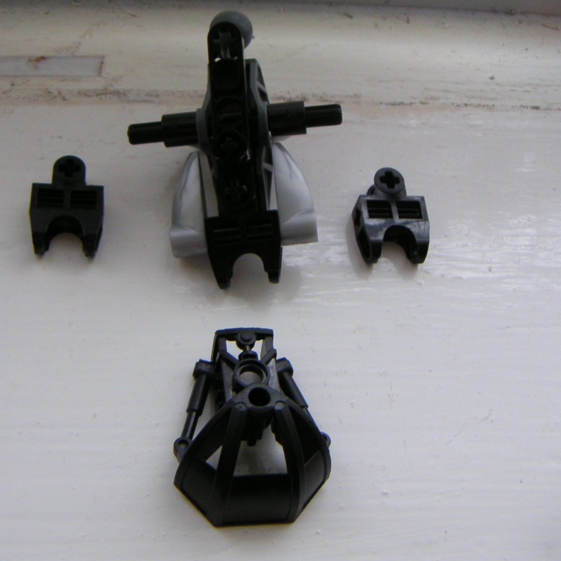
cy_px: 280
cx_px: 215
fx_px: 825
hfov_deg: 37.4
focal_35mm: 45
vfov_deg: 37.6
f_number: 2.8
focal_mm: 5
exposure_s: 1/45
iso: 125
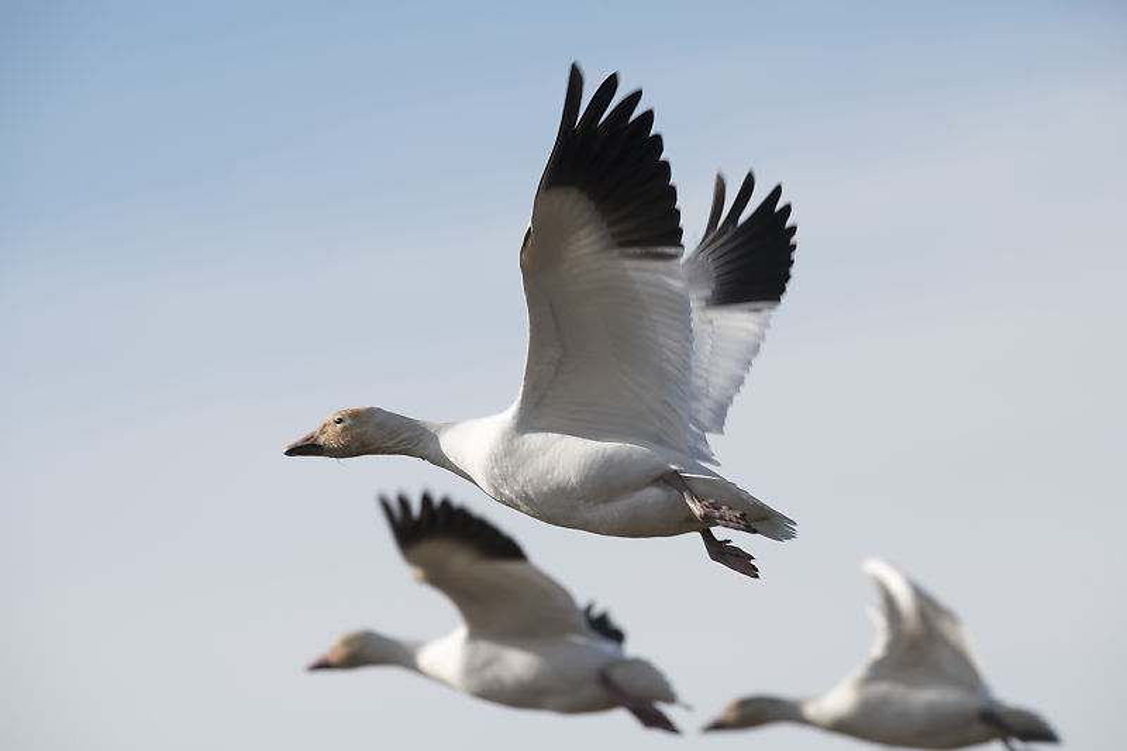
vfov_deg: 3.4
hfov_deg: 5.2
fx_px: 12519
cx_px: 564
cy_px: 376
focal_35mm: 400
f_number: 8
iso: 100
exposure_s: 1/640
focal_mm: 400
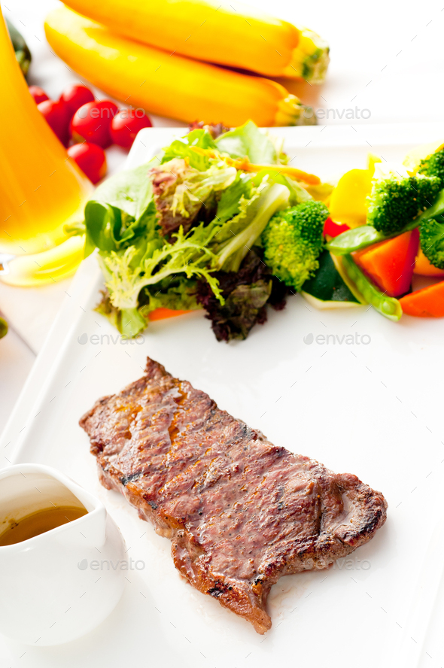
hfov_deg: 15.2
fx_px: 1669
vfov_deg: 22.6
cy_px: 334
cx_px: 222
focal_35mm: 90
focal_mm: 60
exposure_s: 1/200
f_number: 7.1
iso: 200
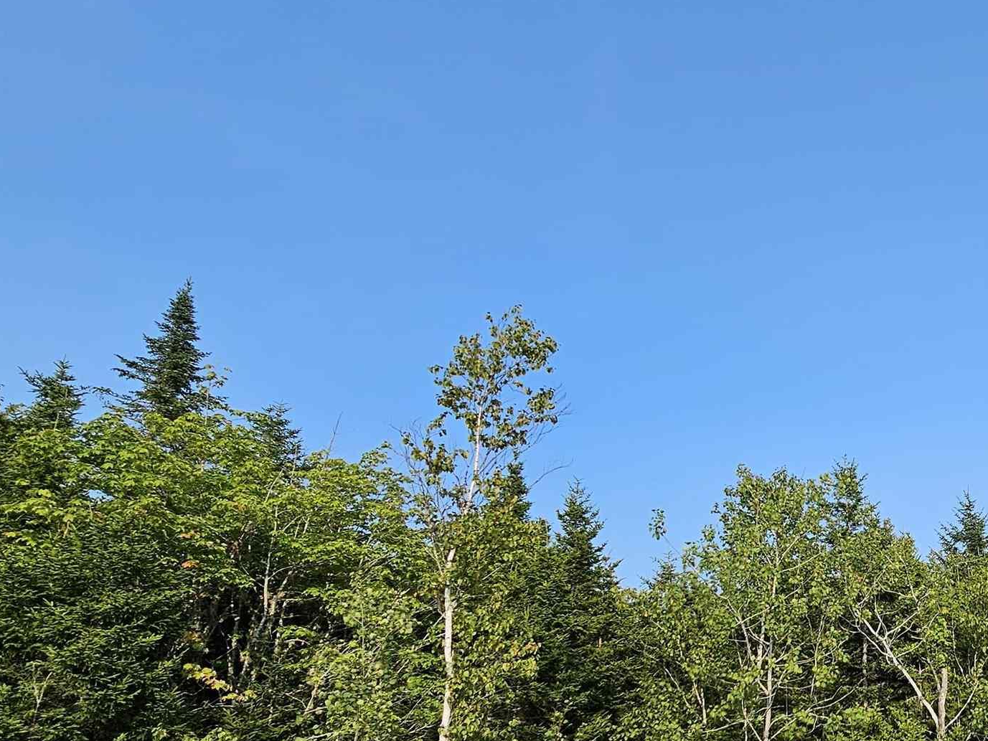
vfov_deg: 47.4
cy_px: 501
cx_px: 938
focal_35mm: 29
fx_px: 828
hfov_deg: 52.0
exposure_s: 1/1994
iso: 50
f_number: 2.2
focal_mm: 2.2
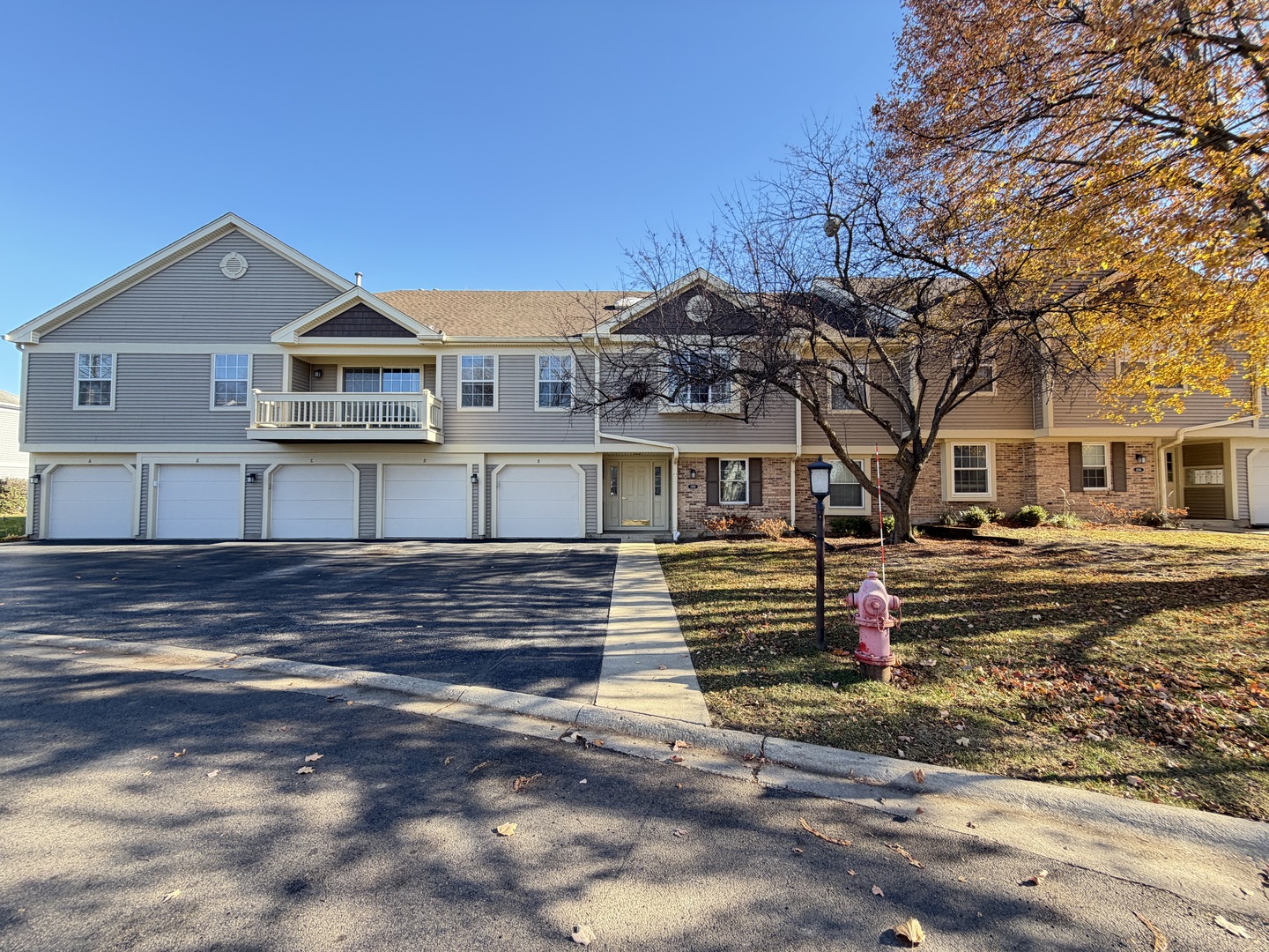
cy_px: 476
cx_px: 634
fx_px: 513
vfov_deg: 85.7
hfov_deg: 102.1
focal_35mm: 14
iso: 64
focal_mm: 2.22
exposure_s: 1/191
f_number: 2.2
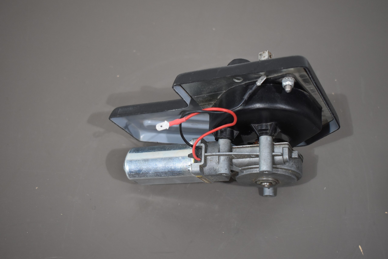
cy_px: 130
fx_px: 469
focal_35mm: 44
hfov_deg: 45.0
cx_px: 194
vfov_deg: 30.9
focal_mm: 29
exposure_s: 1/125
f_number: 4.2
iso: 800
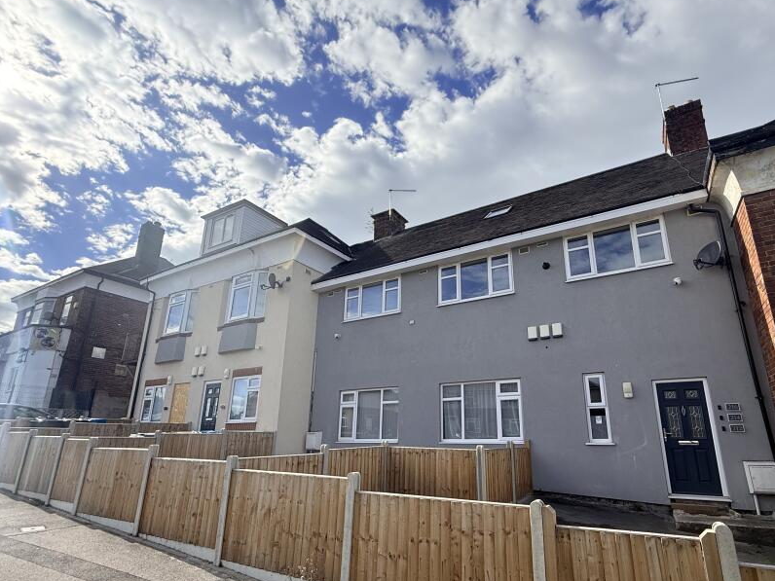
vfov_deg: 71.3
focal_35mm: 18
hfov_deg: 87.4
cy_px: 328
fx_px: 403
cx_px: 434
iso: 64
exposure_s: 1/1848
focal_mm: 2.22
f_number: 2.2
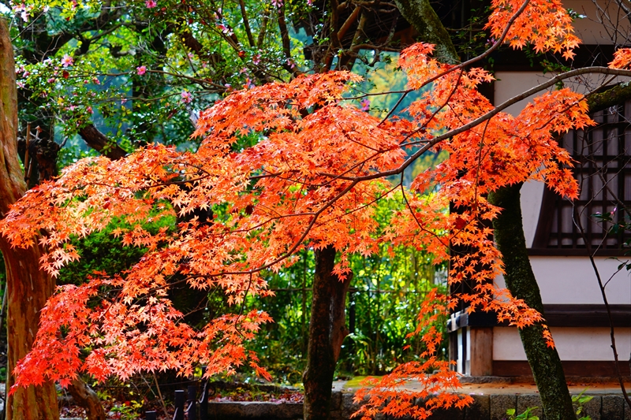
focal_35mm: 124
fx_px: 2173
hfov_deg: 16.5
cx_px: 316
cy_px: 210
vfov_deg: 11.1
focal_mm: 83
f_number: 5.6
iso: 160
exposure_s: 1/200
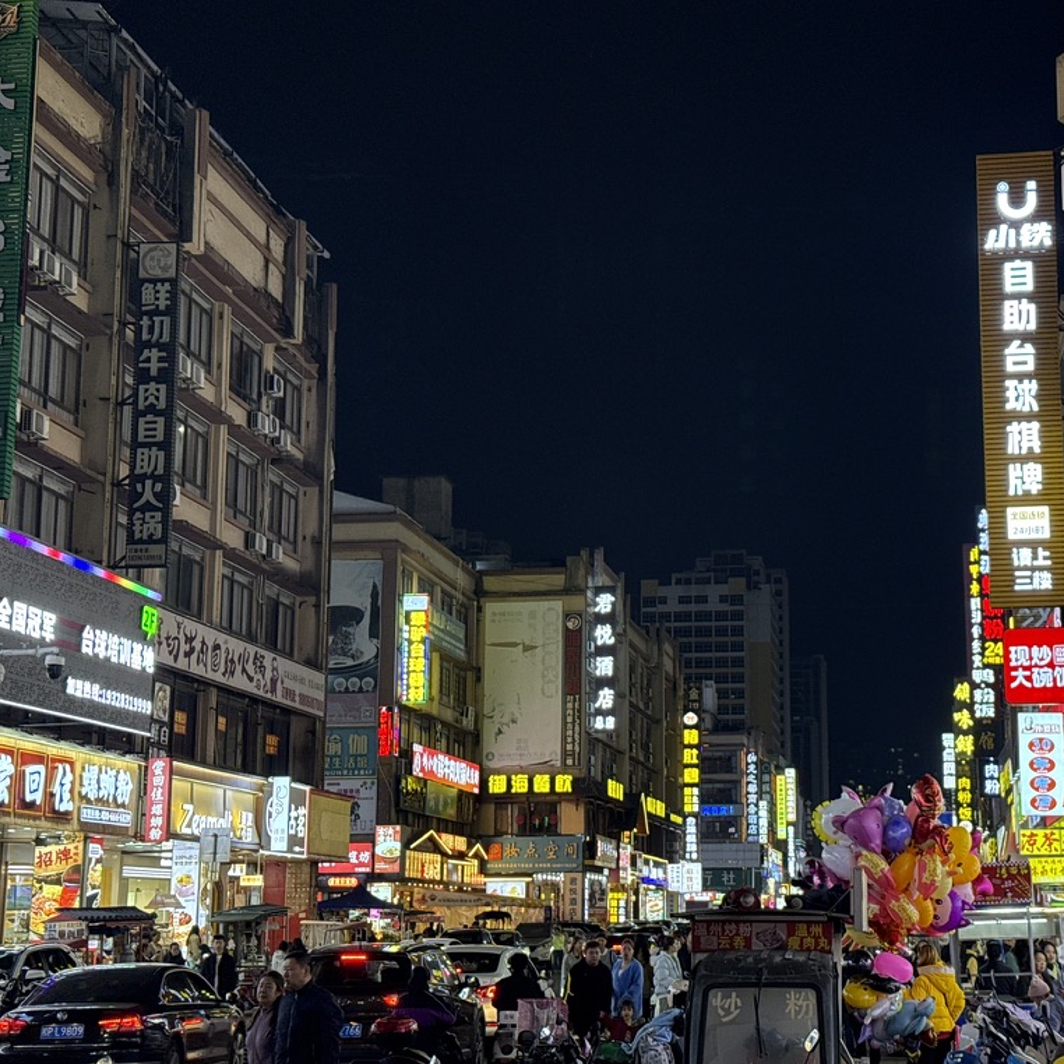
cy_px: 535
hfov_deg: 29.9
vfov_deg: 30.0
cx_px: 683
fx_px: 1982
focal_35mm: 57
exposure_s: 1/100
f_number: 1.78
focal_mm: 6.76
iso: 250
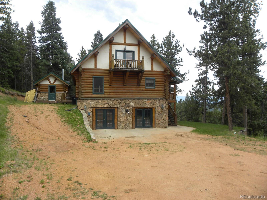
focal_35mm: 26
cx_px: 134
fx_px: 201
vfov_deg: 53.1
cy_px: 100
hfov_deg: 67.3
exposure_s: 1/160
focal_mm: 4.6
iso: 64
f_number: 4
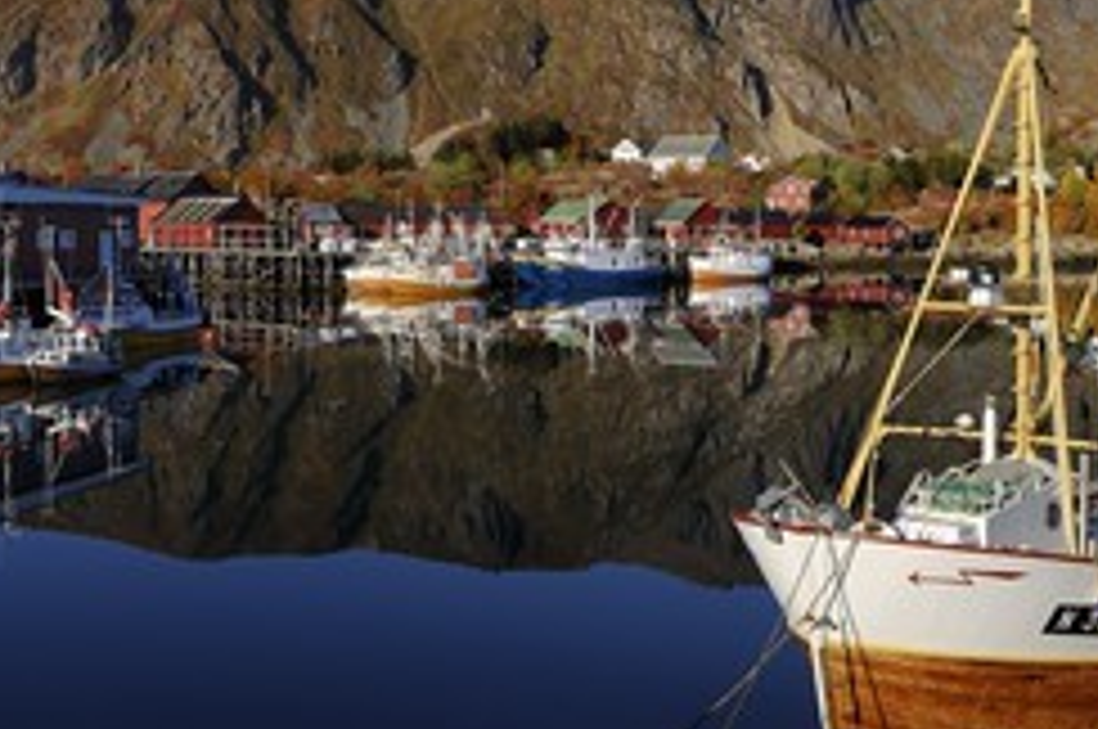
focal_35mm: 50
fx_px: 1523
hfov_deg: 39.1
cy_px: 234
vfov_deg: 26.7
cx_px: 742
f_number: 16
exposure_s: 1/160
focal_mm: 29
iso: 200
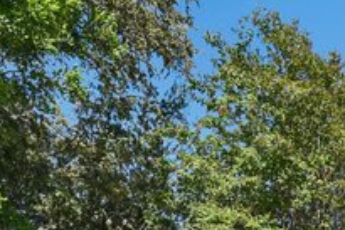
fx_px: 479
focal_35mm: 50
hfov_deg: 33.3
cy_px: 295
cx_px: 401
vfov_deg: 23.9
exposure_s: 1/400
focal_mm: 16
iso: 400
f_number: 8
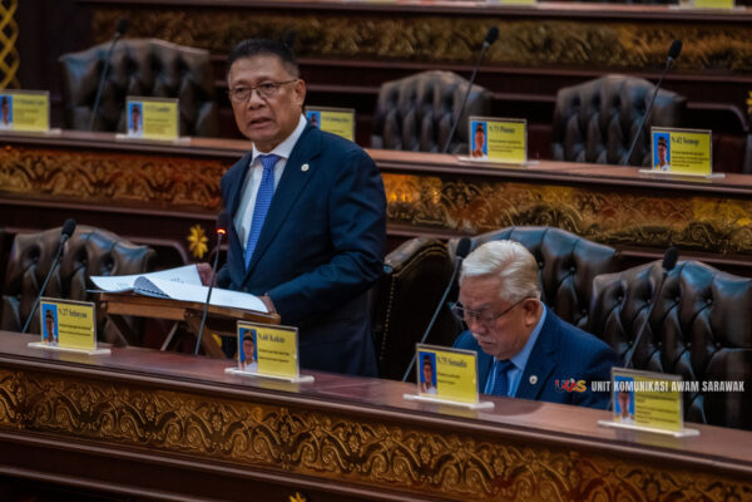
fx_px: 6266
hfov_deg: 6.9
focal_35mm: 300
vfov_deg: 4.6
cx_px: 376
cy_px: 251
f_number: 2.8
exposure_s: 1/160
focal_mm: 200
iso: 3200
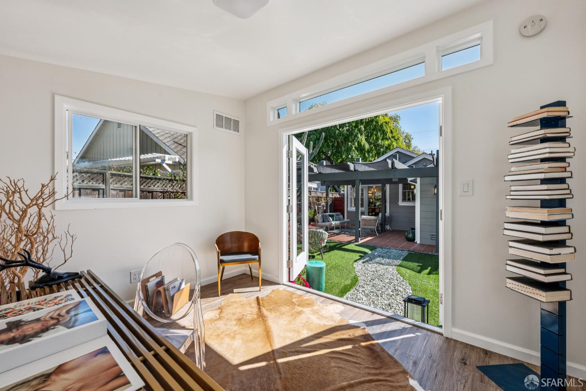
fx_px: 228
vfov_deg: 81.2
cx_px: 293
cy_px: 196
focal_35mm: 14
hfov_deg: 104.3
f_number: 8
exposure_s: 1/200
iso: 110
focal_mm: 14
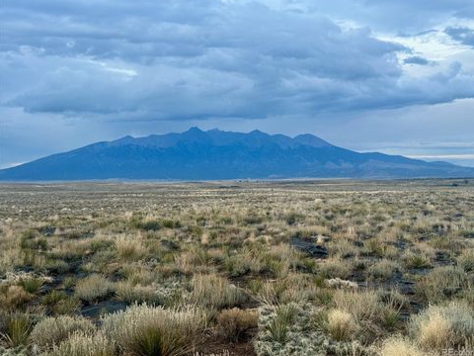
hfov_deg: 38.2
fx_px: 685
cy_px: 174
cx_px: 245
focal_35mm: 50
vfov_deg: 29.1
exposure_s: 1/60
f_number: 1.78
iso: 100
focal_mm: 6.76
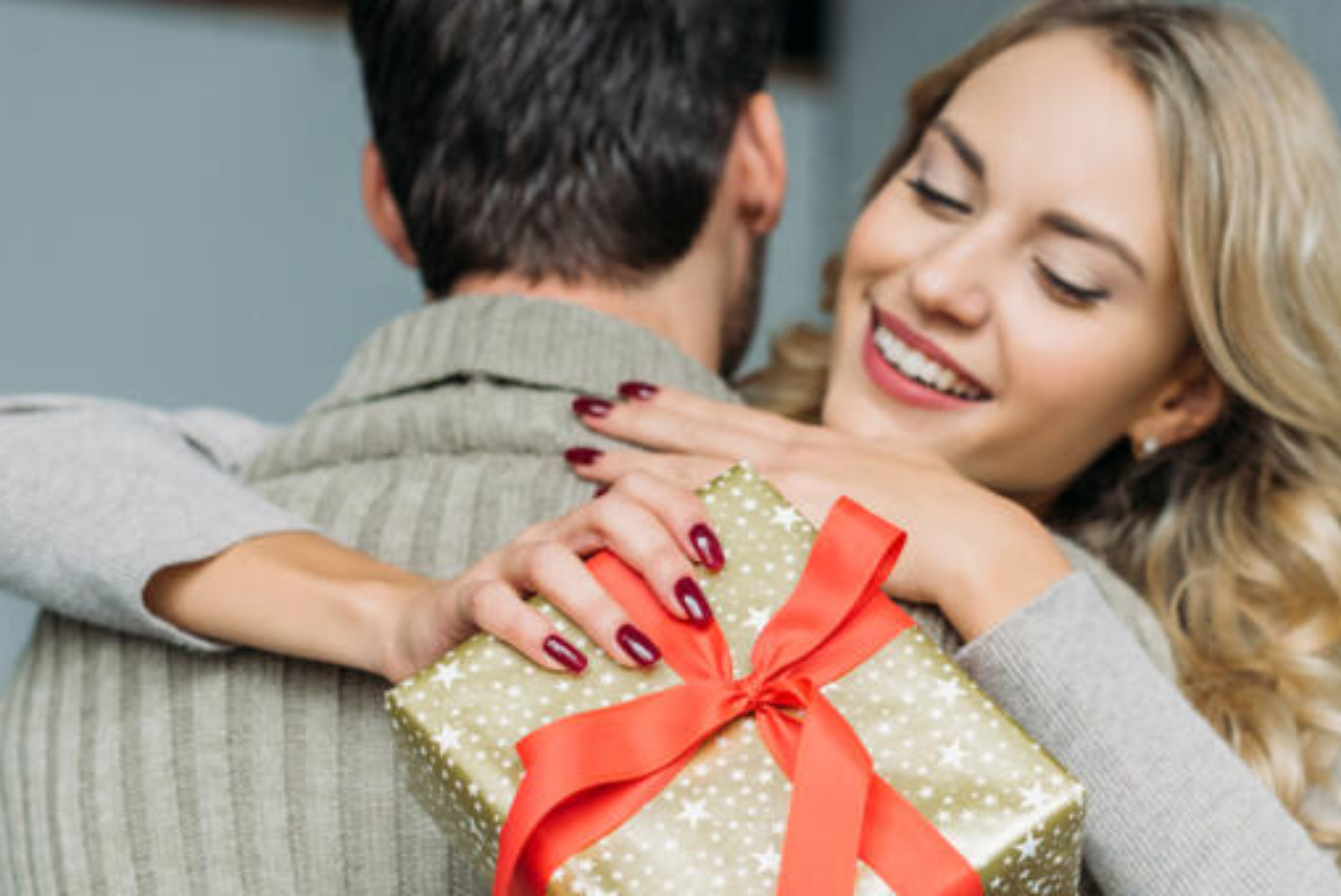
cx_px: 918
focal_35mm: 74
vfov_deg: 18.4
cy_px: 652
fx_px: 2758
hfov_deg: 27.1
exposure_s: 1/160
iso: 500
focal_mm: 50
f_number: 3.2
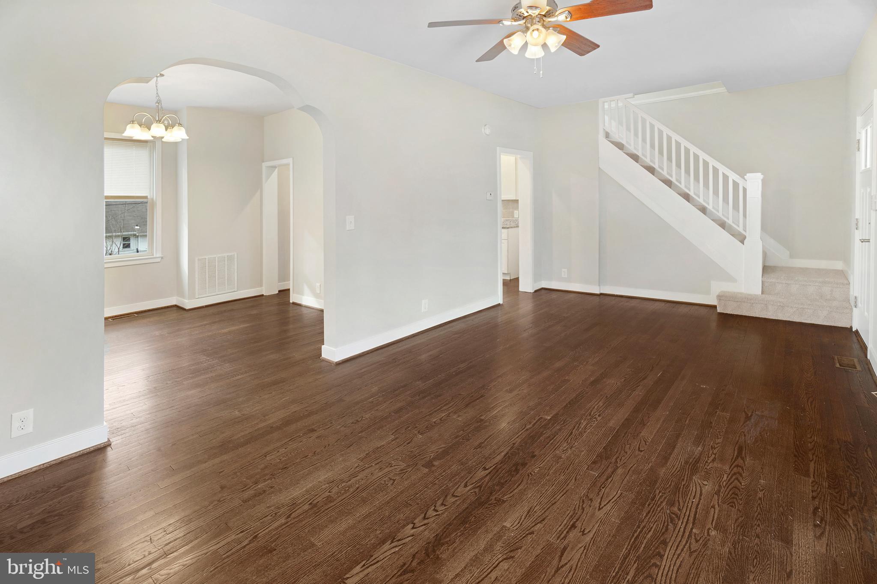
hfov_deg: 100.4
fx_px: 365
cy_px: 292
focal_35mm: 15
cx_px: 438
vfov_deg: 77.3
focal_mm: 10
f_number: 4
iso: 100
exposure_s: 1/6
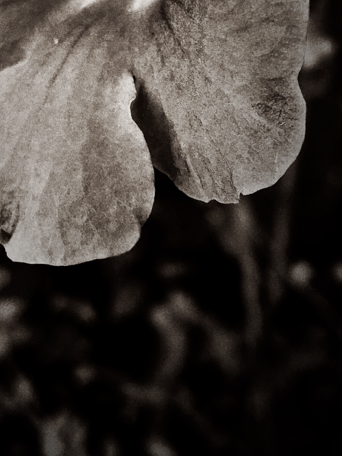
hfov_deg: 19.6
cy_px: 50
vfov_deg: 25.2
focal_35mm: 75
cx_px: 103
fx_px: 988
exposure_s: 1/563
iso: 20
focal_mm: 3.99
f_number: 1.8
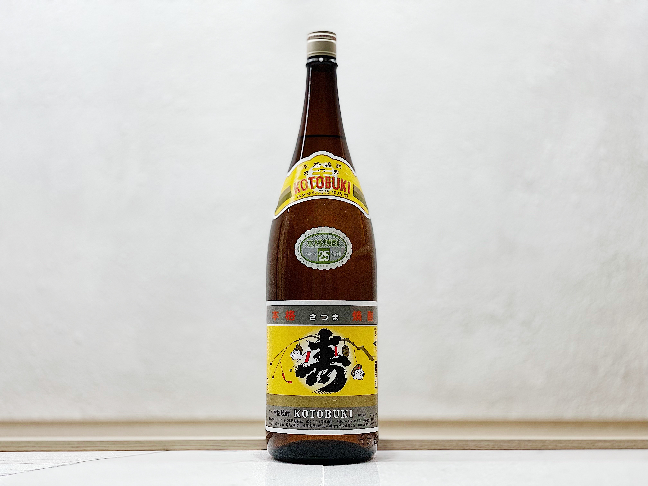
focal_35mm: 52
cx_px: 324
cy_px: 243
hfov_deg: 36.8
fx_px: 973
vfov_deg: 28.0
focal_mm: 6
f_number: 2
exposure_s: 1/100
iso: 50
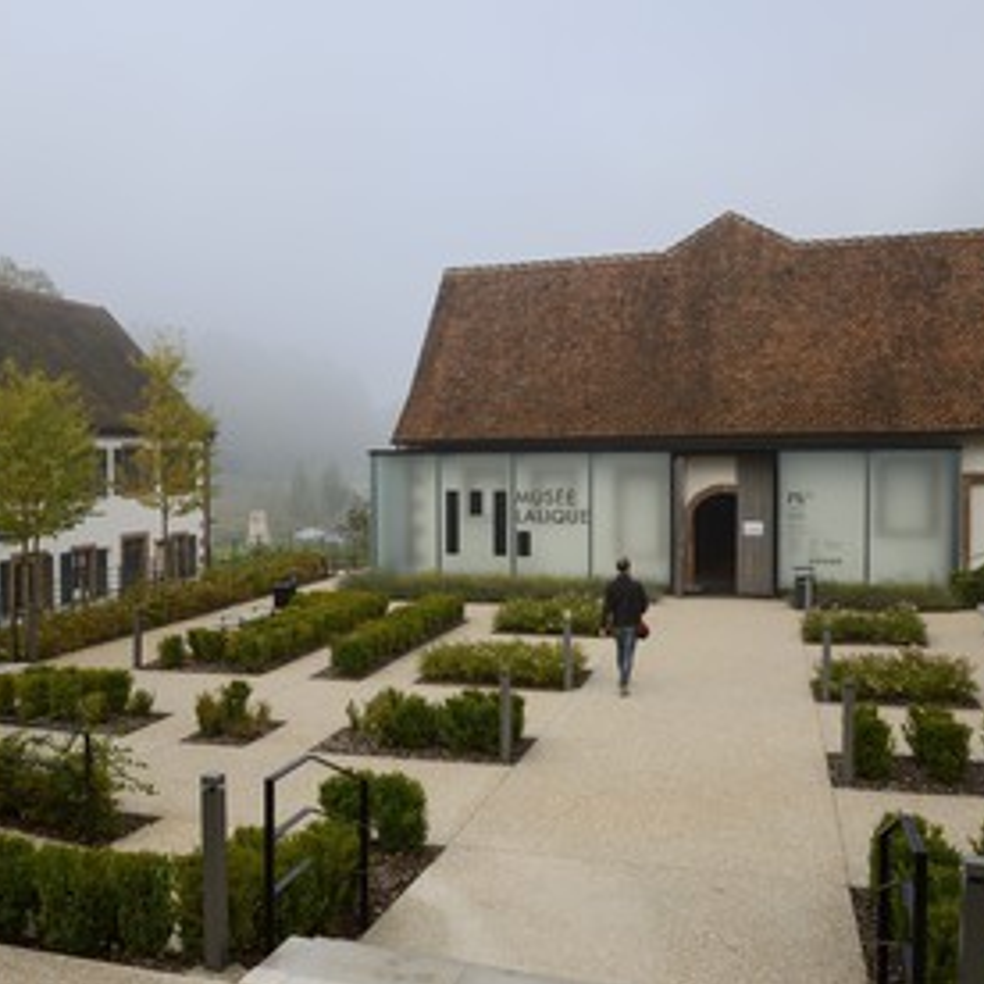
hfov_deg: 51.9
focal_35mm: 31
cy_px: 496
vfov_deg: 52.5
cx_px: 360
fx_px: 997
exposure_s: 1/320
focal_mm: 24
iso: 200
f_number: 8
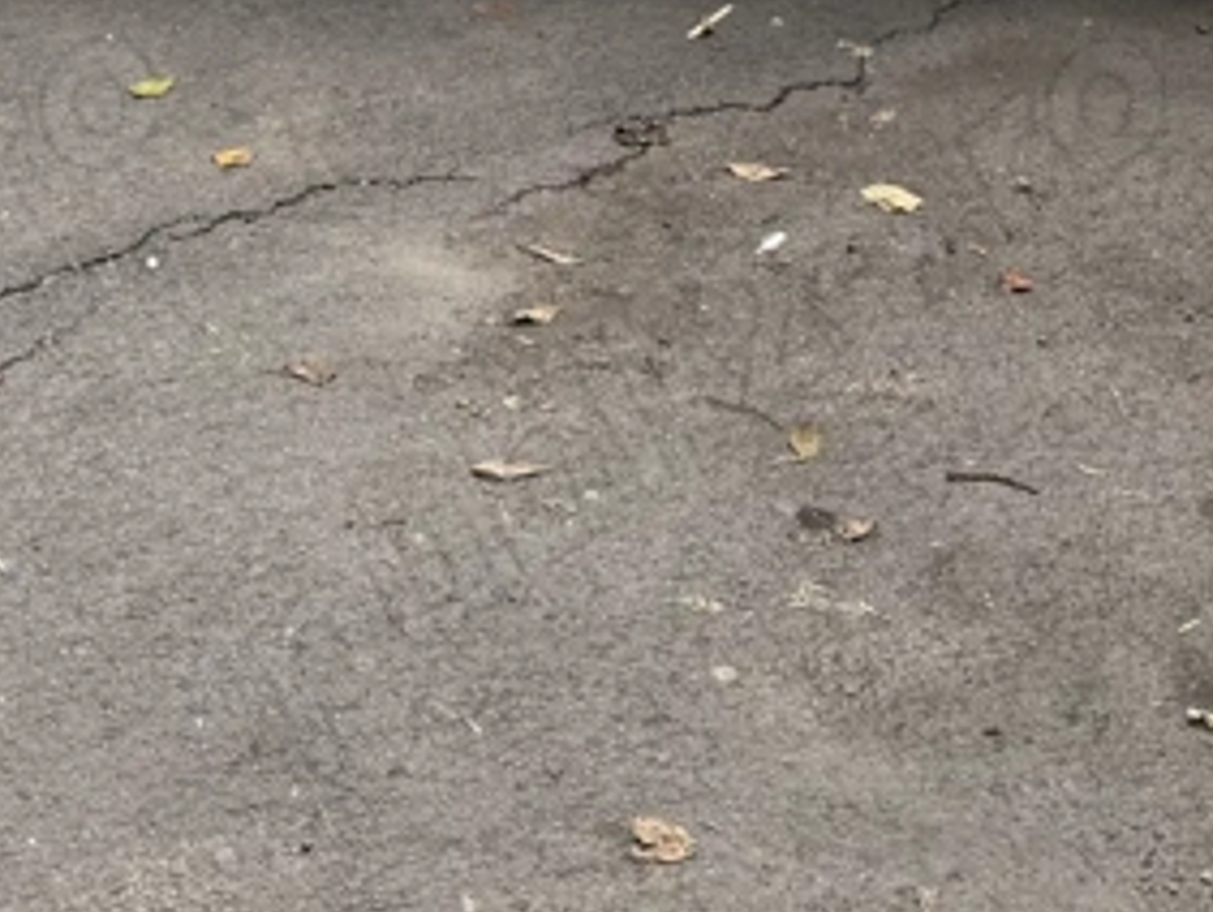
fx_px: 2981
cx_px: 198
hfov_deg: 22.6
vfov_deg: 15.4
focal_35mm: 85
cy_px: -641
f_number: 1.78
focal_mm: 6.76
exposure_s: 1/822
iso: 80
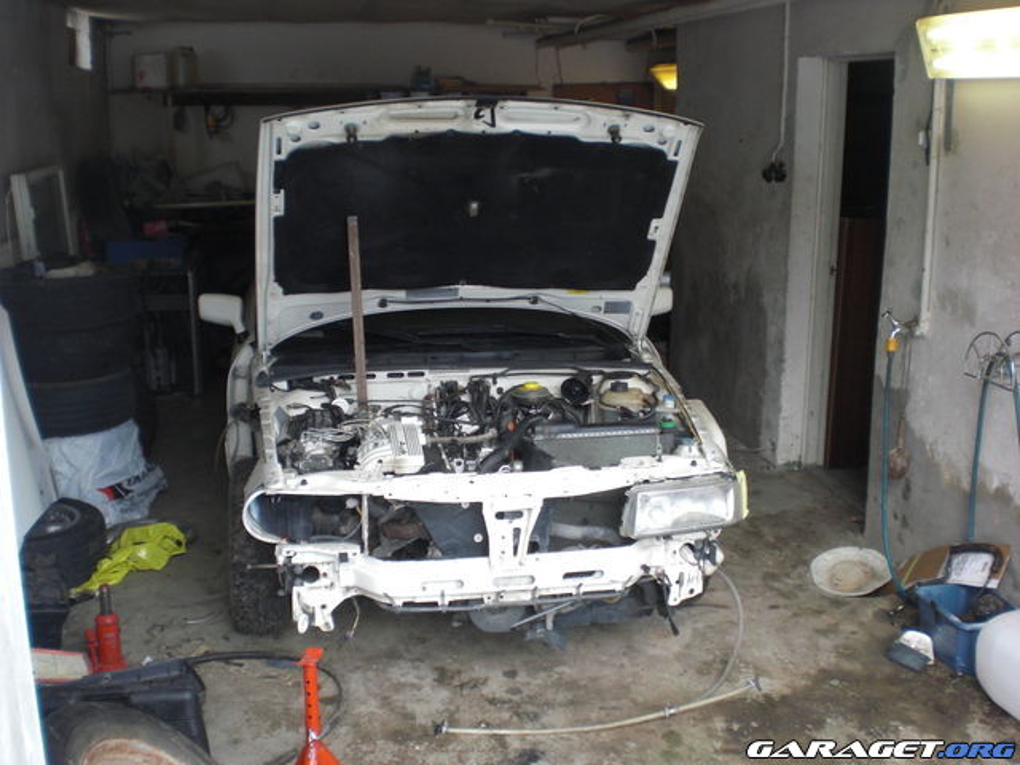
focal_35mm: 38
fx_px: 1120
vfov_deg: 37.7
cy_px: 382
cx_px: 510
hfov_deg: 49.0
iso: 100
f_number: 3.1
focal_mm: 6.3
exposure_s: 1/80
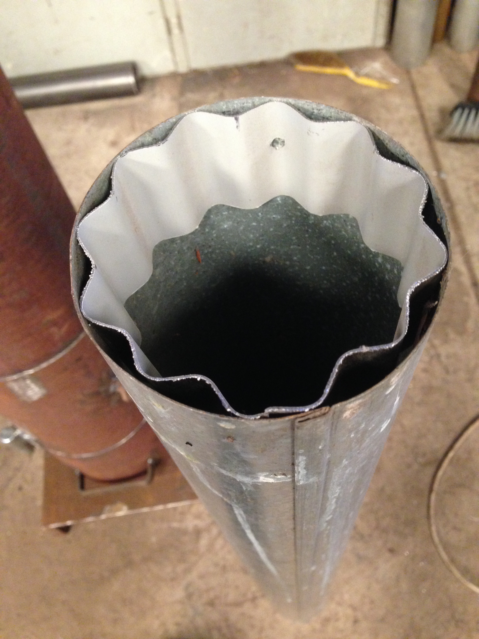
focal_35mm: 33
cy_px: 320
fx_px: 609
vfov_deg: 55.4
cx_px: 240
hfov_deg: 42.9
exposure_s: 1/15
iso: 320
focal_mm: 4.12
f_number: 2.4
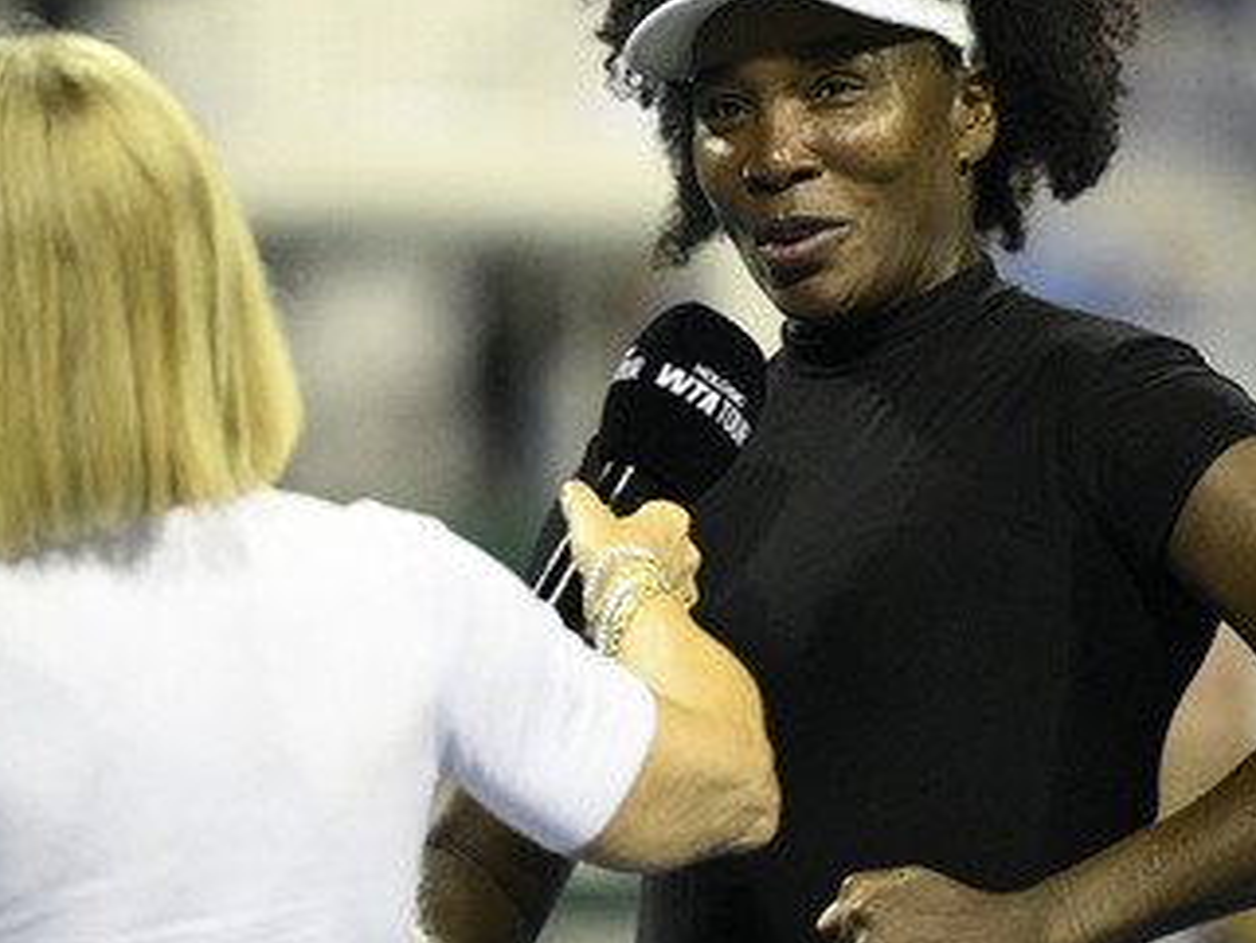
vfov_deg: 2.4
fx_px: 22250
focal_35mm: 613
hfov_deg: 3.2
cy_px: 495
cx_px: 794
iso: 8000
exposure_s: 1/2500
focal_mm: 400
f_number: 2.8
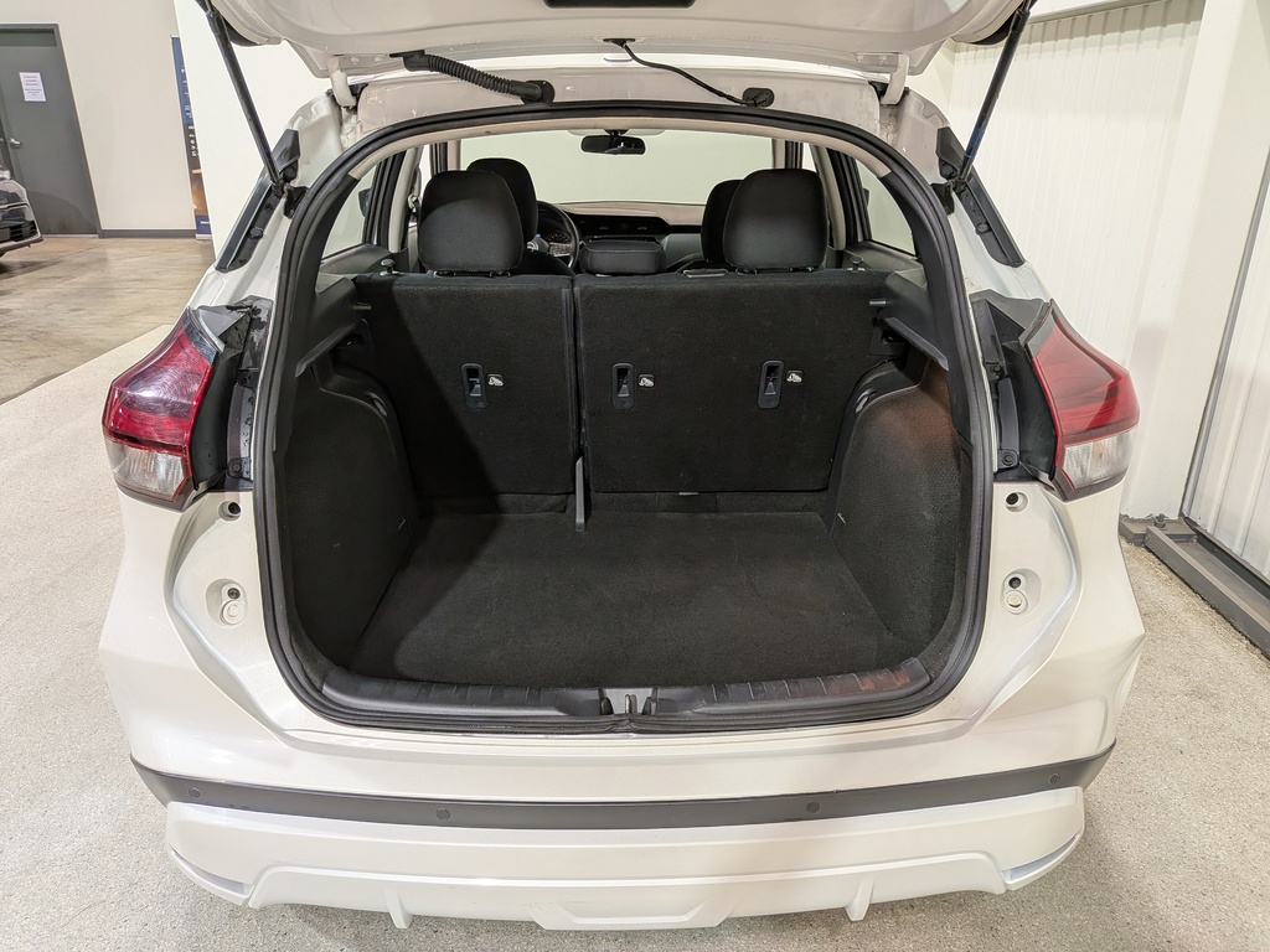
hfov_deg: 71.6
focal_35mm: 24
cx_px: 635
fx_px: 881
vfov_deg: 56.8
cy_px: 476
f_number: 1.7
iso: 64
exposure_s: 1/24
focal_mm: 4.53
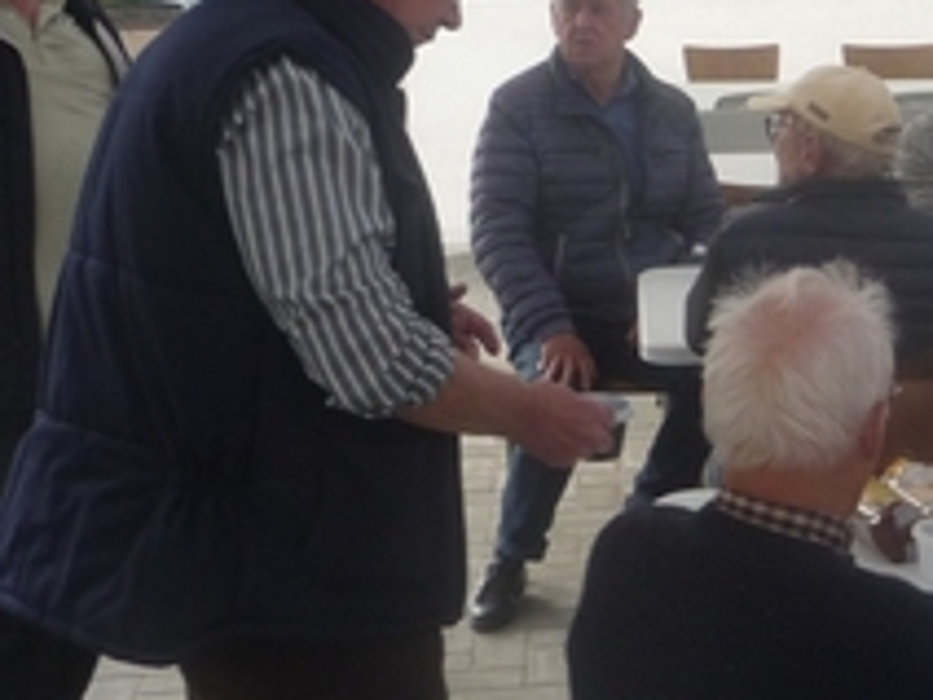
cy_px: 321
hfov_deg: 21.5
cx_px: 1096
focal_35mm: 85
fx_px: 2291
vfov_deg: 17.4
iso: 100
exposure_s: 1/160
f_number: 4
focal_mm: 5.2
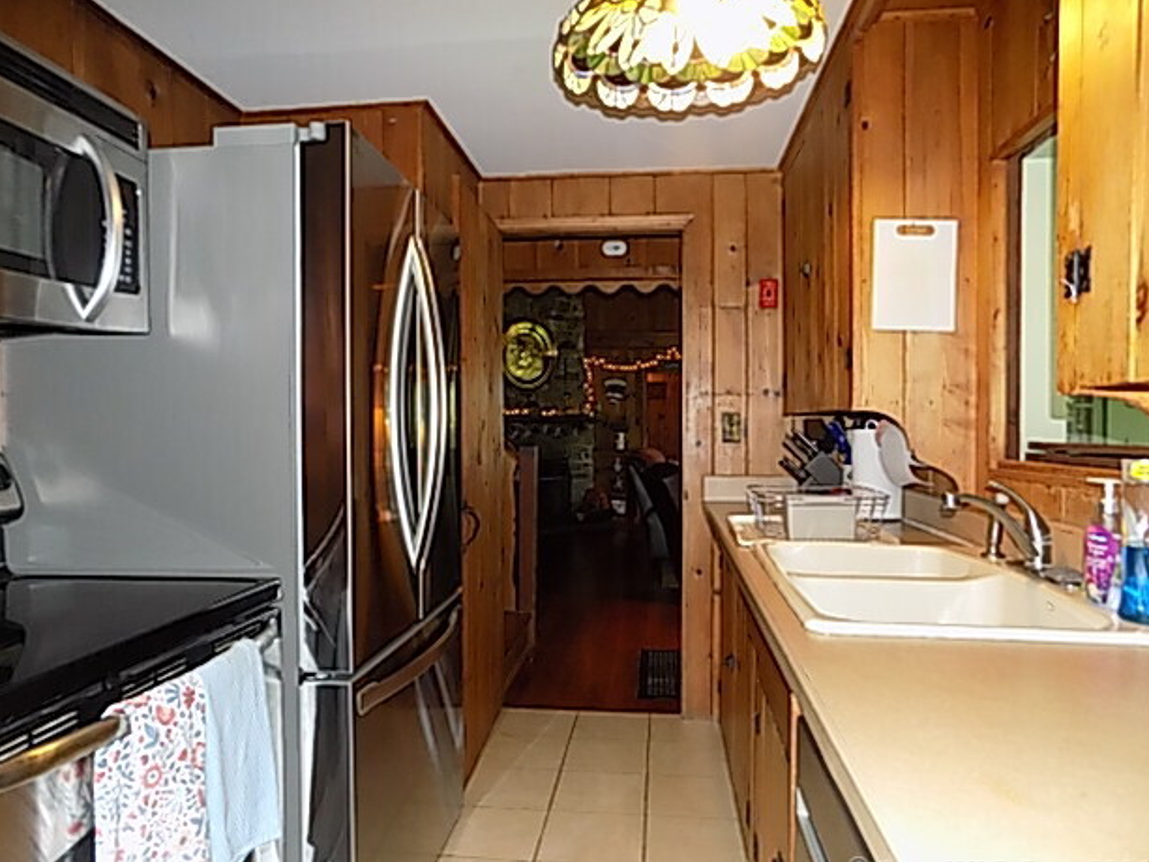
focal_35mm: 24
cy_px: 442
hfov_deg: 71.6
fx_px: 797
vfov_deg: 56.8
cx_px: 562
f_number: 3.1
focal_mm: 4
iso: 200
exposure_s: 1/30
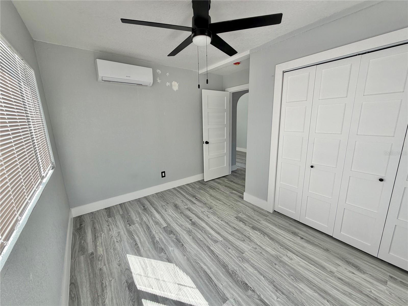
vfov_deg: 85.7
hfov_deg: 102.1
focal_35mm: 14
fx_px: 165
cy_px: 153
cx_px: 204
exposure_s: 1/179
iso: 40
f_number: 2.2
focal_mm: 2.22
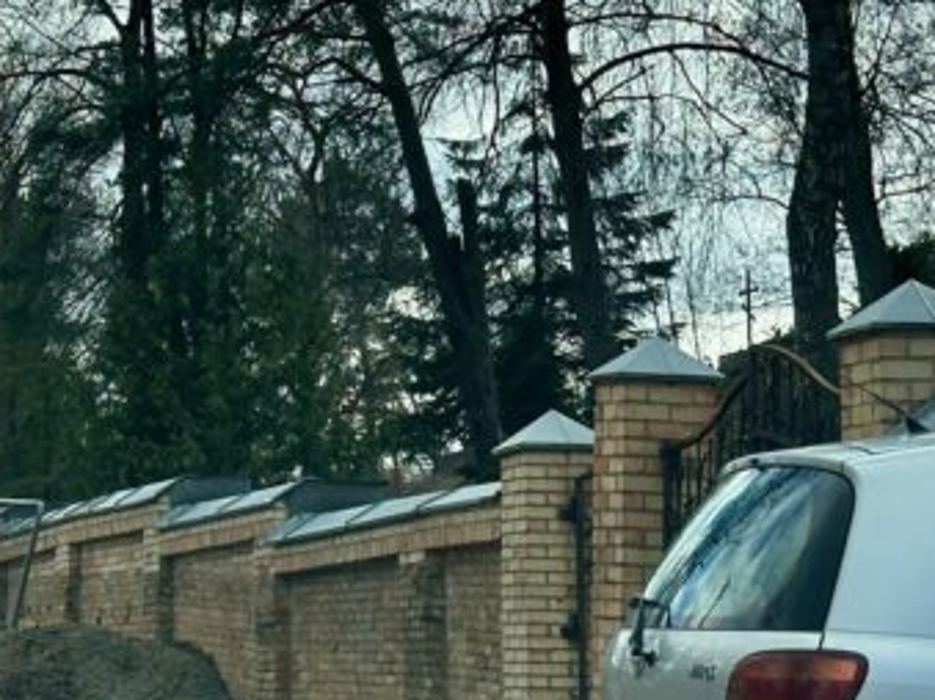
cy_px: 342
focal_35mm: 145
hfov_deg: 12.9
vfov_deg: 10.2
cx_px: -466
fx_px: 3915
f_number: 1.78
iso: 64
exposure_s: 1/2890
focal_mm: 6.86
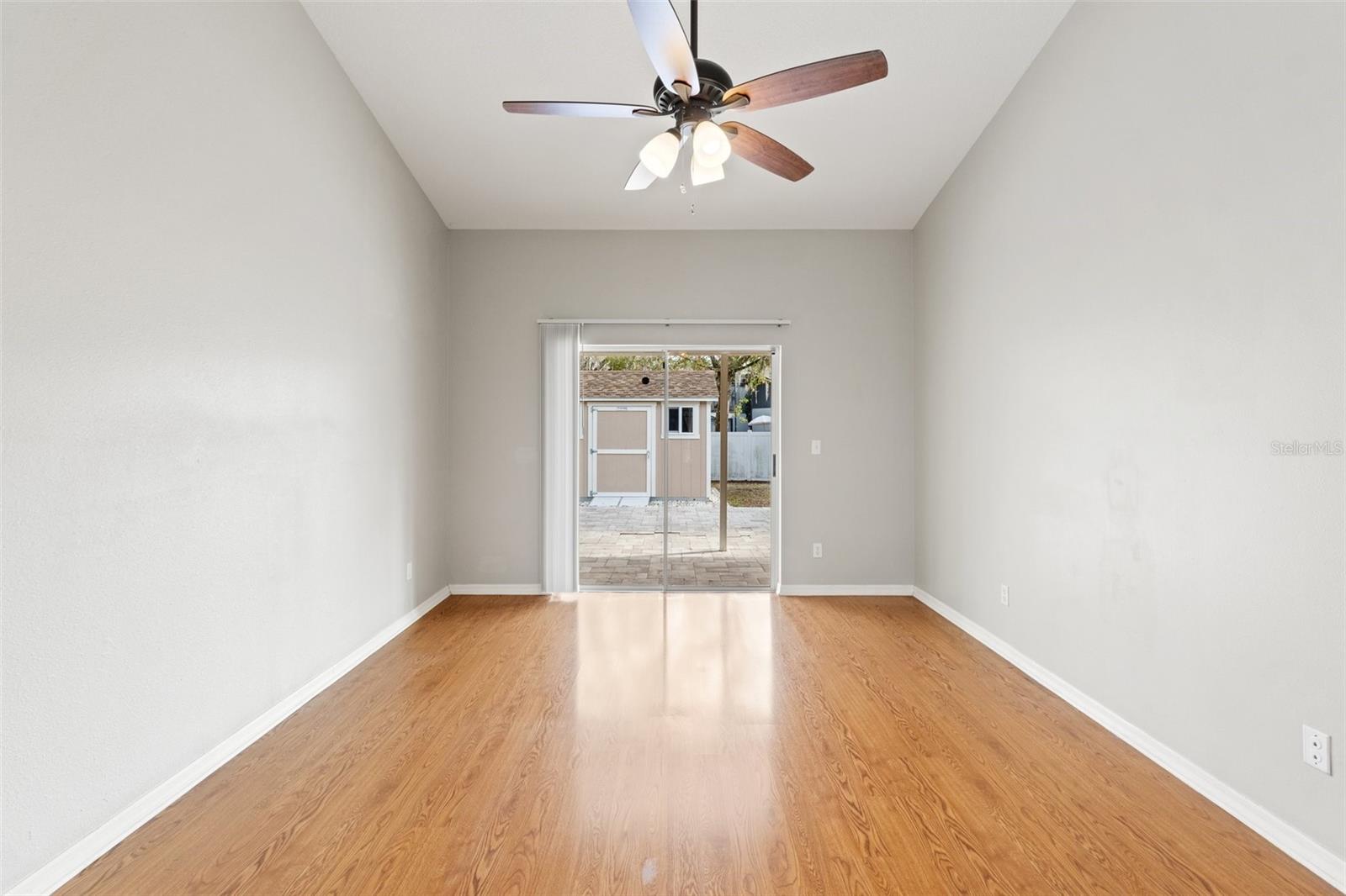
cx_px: 673
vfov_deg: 77.3
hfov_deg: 100.4
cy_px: 448
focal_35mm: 15
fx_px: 561
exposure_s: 1/5
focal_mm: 10
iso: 400
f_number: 8
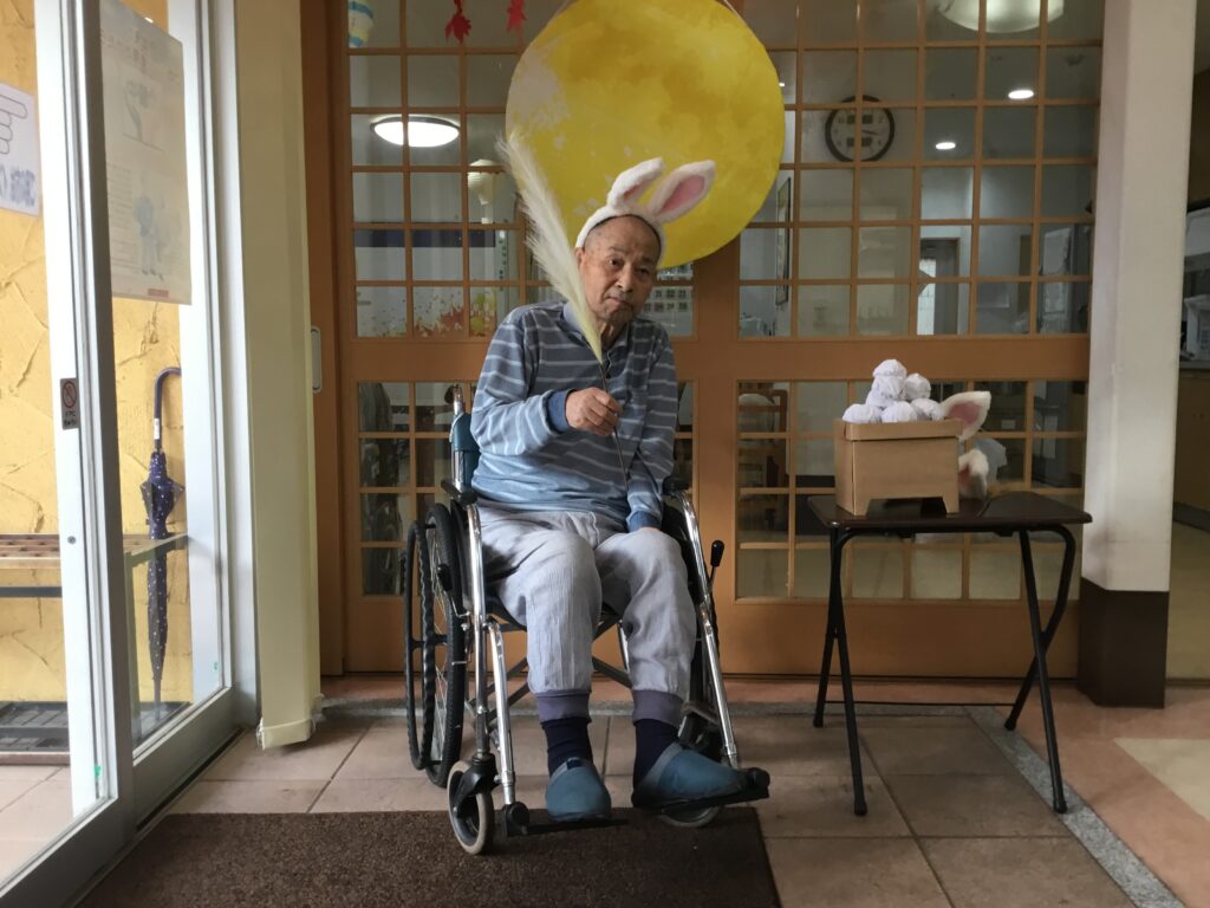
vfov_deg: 45.4
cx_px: 605
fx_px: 1084
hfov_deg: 58.4
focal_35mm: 31
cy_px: 454
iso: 50
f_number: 2.4
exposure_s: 1/30
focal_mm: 3.3
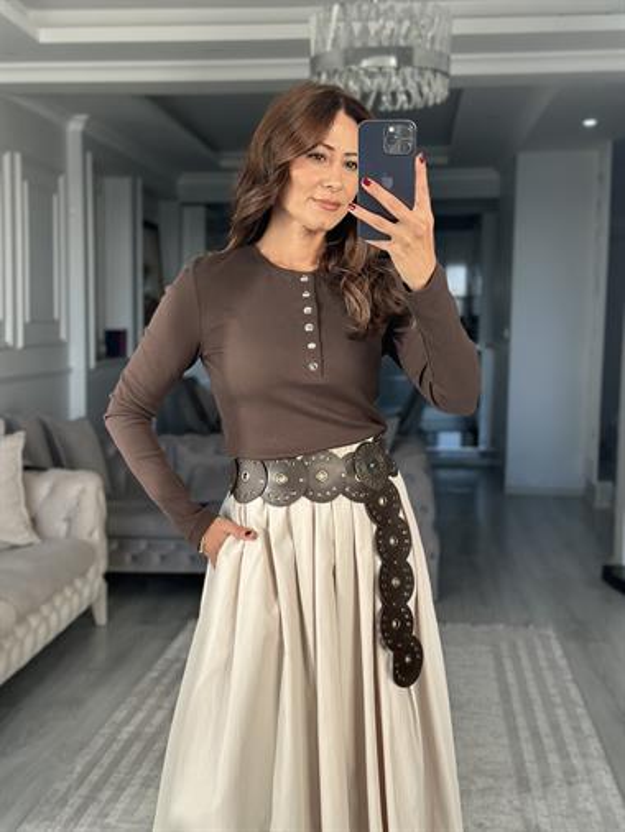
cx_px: 312
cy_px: 416
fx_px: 1155
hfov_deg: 30.3
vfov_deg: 39.6
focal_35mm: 48
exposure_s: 1/260
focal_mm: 6.86
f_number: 1.78
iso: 80
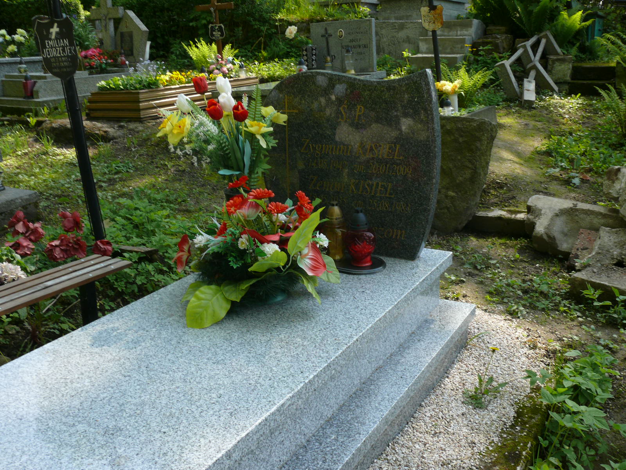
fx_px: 633
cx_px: 313
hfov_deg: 52.6
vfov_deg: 40.7
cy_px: 235
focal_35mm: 35
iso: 100
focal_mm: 7.4
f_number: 4.5
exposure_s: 1/200
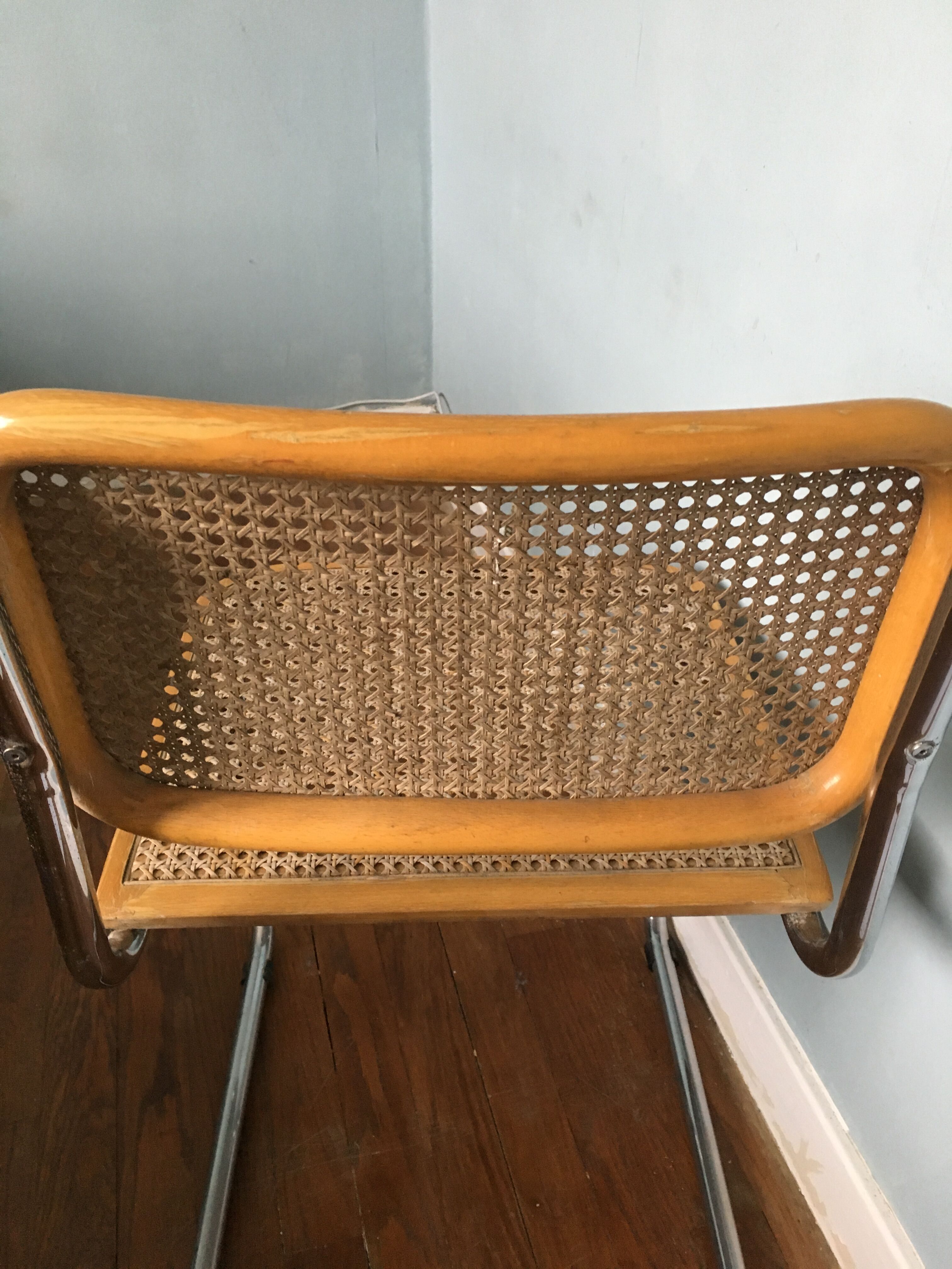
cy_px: 634
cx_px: 476
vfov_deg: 61.7
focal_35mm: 29
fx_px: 1063
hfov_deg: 48.2
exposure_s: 1/33
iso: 200
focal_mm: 4.15
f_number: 2.2
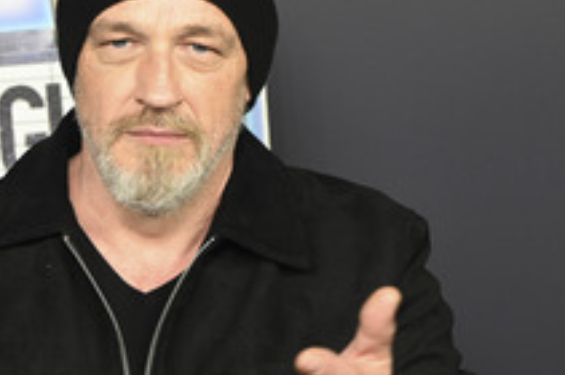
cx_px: 175
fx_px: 1708
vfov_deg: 12.5
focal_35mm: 109
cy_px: 257
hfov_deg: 18.7
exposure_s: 1/160
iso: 400
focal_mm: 51
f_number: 5.6
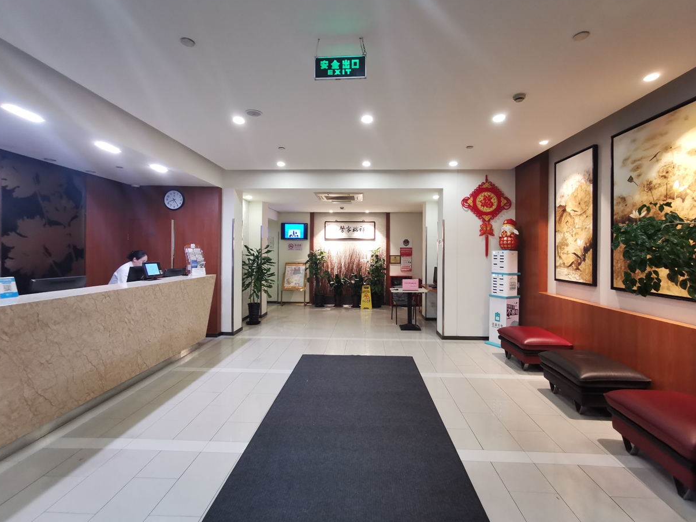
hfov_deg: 91.0
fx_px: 342
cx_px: 354
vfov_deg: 74.7
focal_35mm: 17
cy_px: 250
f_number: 2.2
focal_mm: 2.35
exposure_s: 1/20
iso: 500
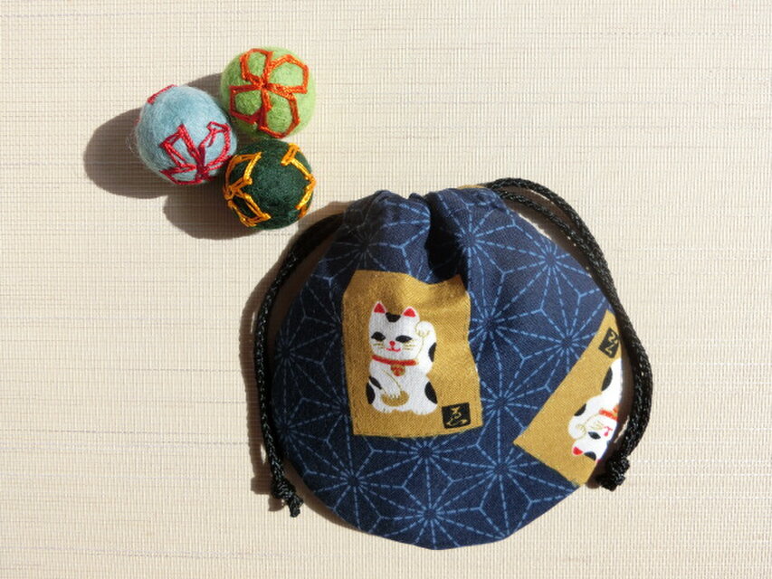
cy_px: 290
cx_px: 386
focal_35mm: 29
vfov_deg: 48.2
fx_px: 647
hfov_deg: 61.7
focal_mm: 5.2
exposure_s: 1/320
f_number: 7.4
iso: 80
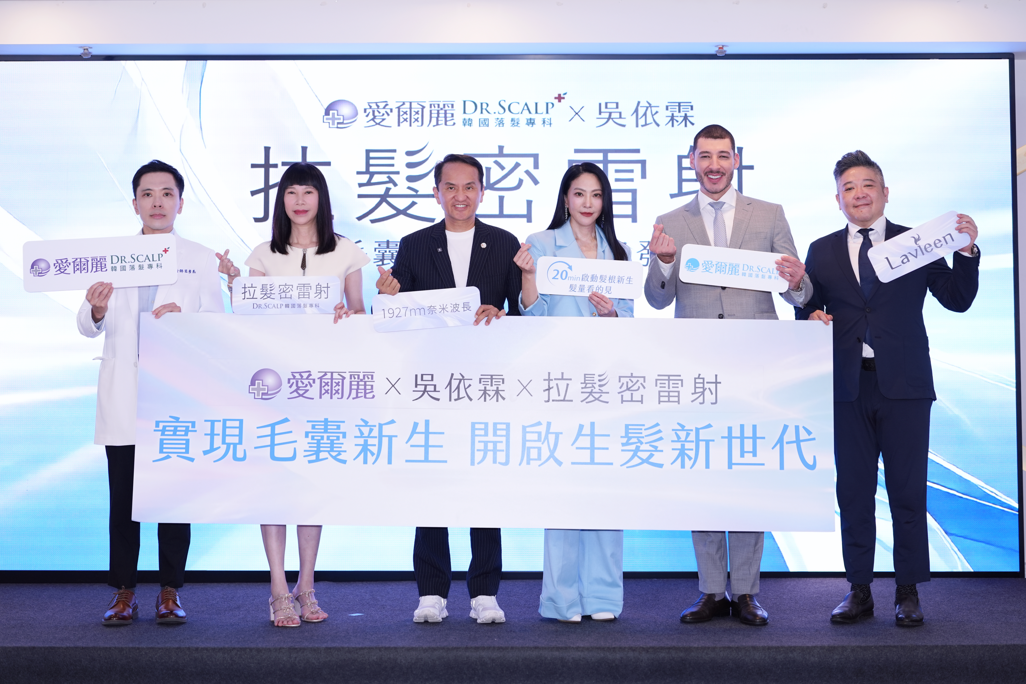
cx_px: 513
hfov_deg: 31.0
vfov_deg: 20.9
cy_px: 342
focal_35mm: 65
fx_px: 1852
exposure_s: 1/250
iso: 400
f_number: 2
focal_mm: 65
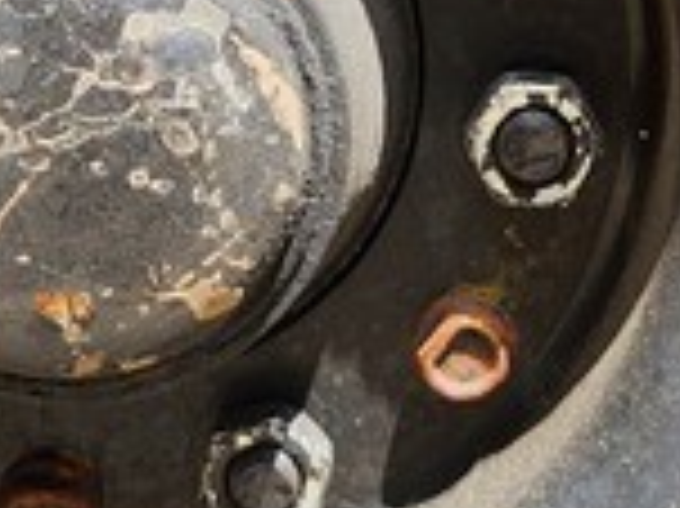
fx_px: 2984
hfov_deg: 13.0
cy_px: -40
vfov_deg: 9.7
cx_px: 342
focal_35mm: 152
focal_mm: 5.4
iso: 20
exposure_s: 1/614
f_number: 1.8
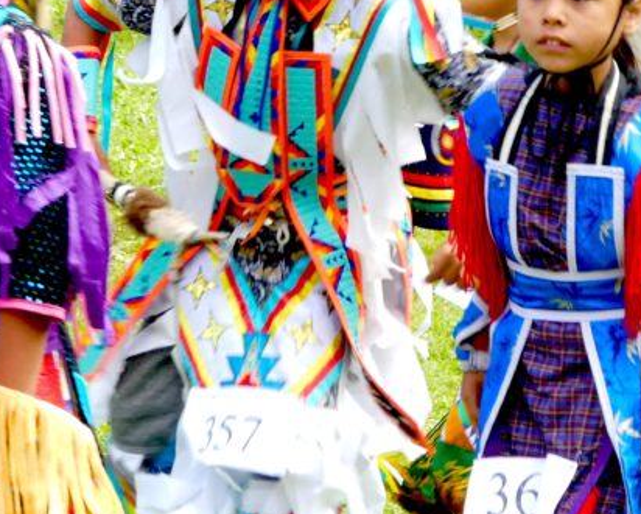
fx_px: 4878
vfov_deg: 6.0
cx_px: 213
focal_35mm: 257
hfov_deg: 7.5
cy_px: 75
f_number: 5.1
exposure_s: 1/125
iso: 125
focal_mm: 19
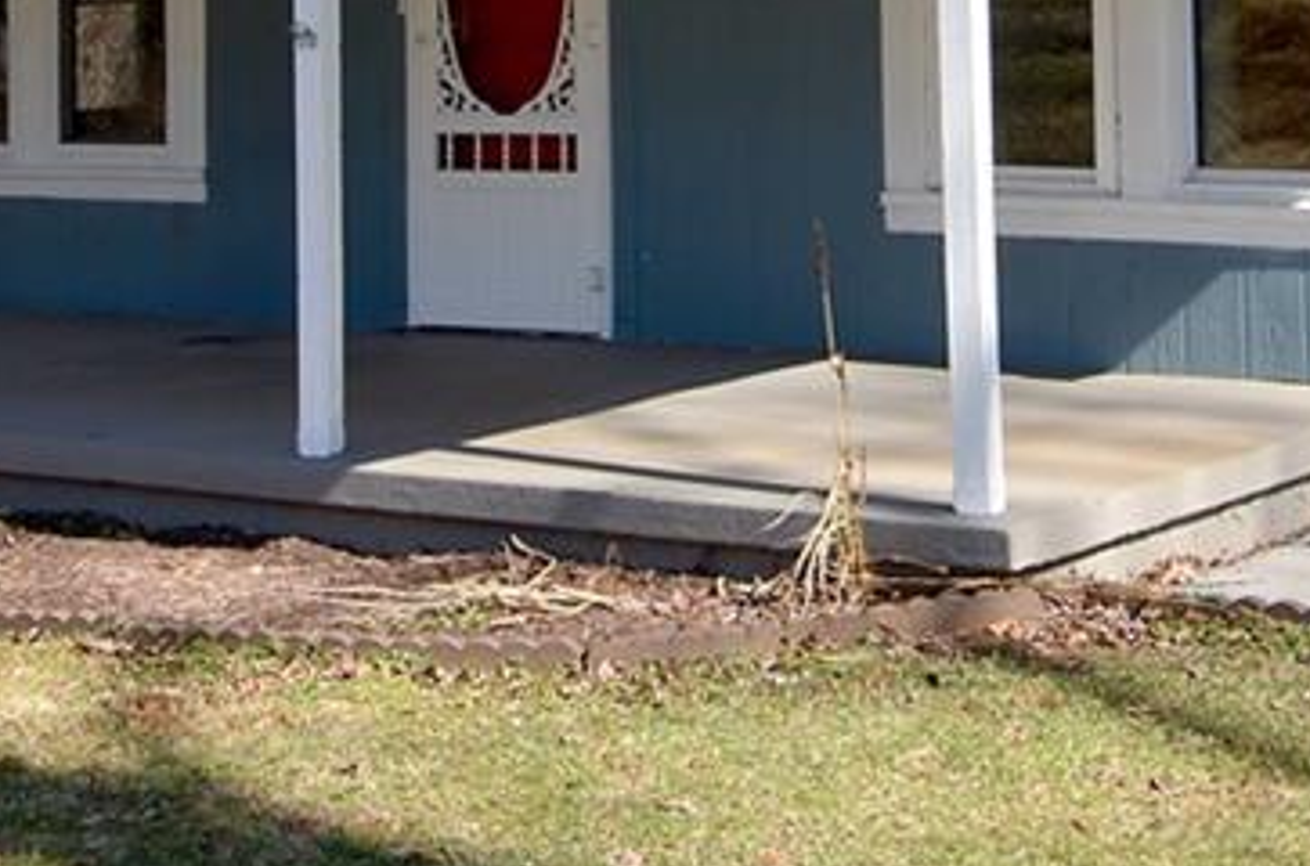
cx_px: 895
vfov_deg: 14.0
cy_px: -294
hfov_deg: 21.9
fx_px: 3375
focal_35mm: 93
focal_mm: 22
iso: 100
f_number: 6.3
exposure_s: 1/250
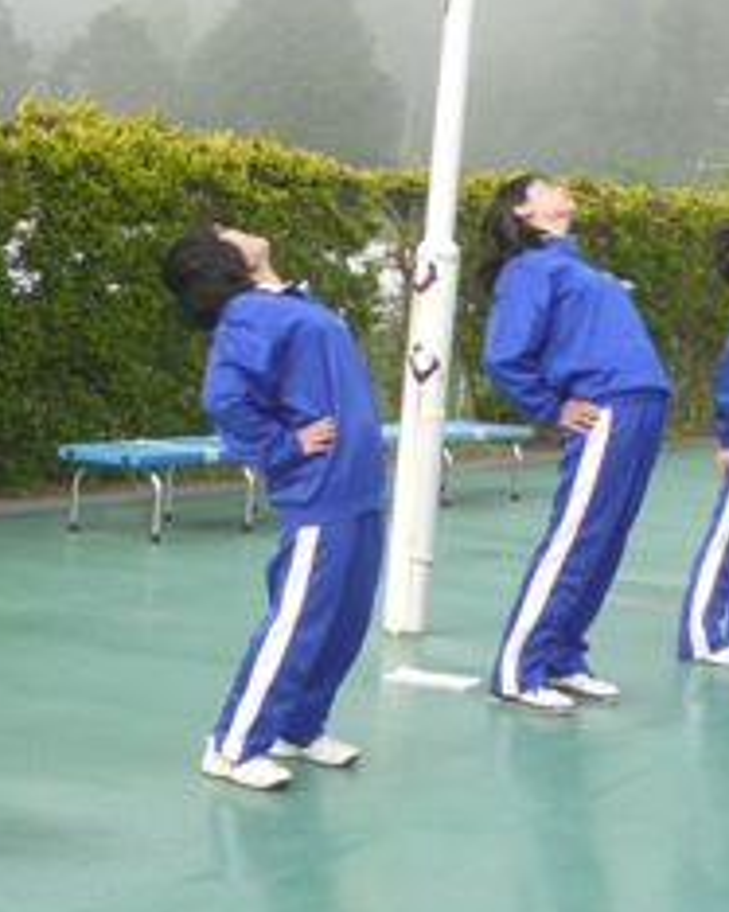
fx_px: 2780
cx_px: 58
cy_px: 491
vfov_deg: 18.6
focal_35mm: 103
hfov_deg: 14.8
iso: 100
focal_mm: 9.1
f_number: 4.3
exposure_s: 1/200
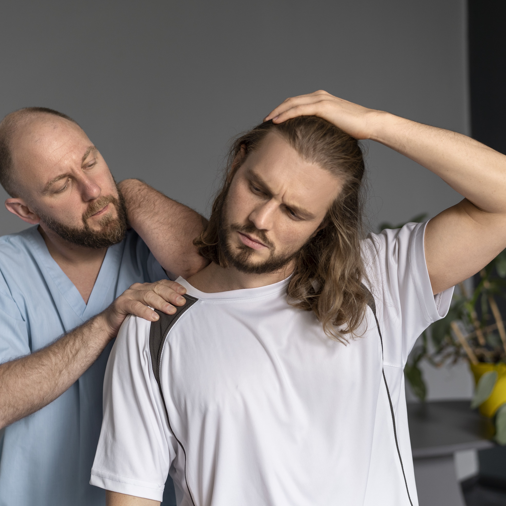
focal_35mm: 71
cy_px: 252
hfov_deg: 24.3
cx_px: 223
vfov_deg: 24.3
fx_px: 1174
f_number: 2.8
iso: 320
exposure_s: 1/160
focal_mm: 55
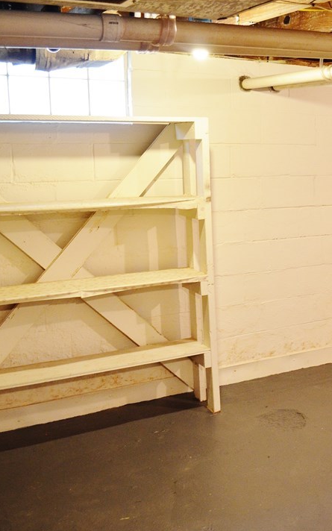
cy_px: 264
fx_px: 608
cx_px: 320
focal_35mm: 42
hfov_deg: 28.9
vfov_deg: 47.2
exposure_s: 1/30
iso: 1000
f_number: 3.5
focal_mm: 18
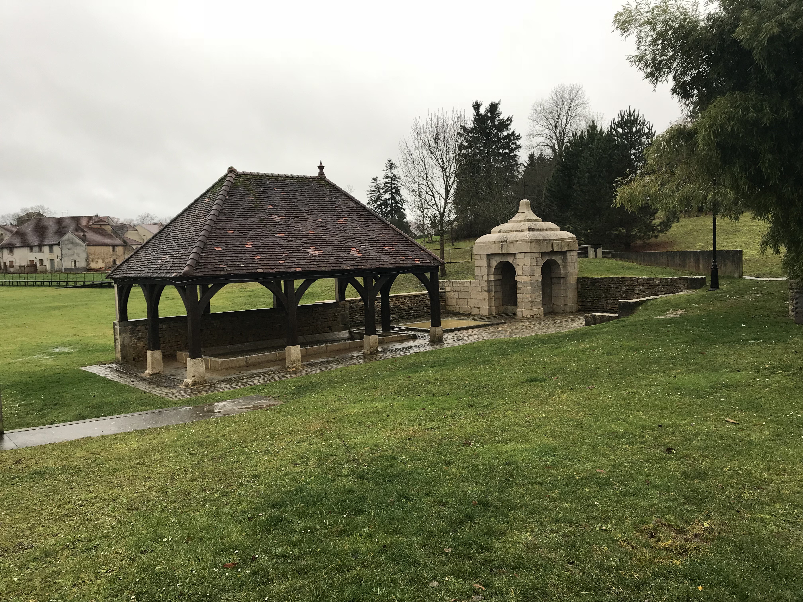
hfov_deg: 63.4
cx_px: 402
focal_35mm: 28
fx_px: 650
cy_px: 301
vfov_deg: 49.7
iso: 20
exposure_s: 1/107
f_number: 1.8
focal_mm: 3.99
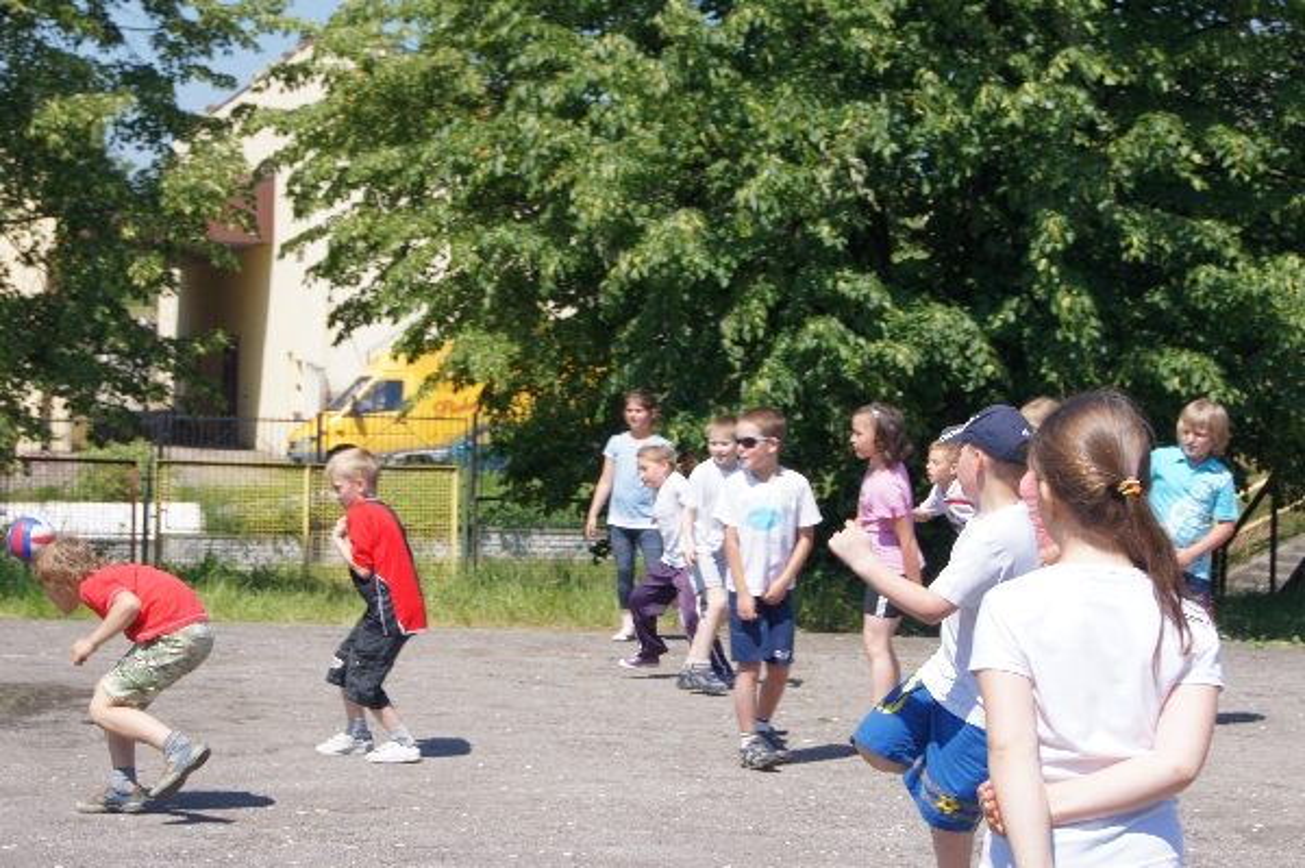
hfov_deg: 24.6
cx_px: 652
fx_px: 2988
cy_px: 434
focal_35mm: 82
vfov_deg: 16.5
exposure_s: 1/250
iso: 200
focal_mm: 55
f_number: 11
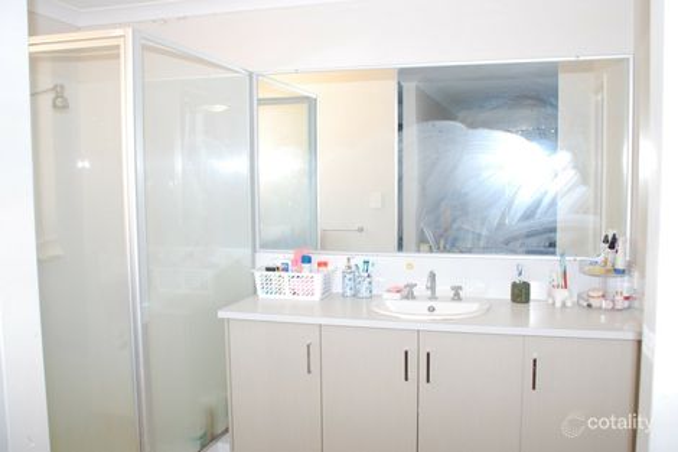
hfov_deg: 61.9
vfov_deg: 43.6
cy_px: 226
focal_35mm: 30
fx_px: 565
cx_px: 339
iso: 100
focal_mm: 20
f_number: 3.8
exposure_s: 1/15
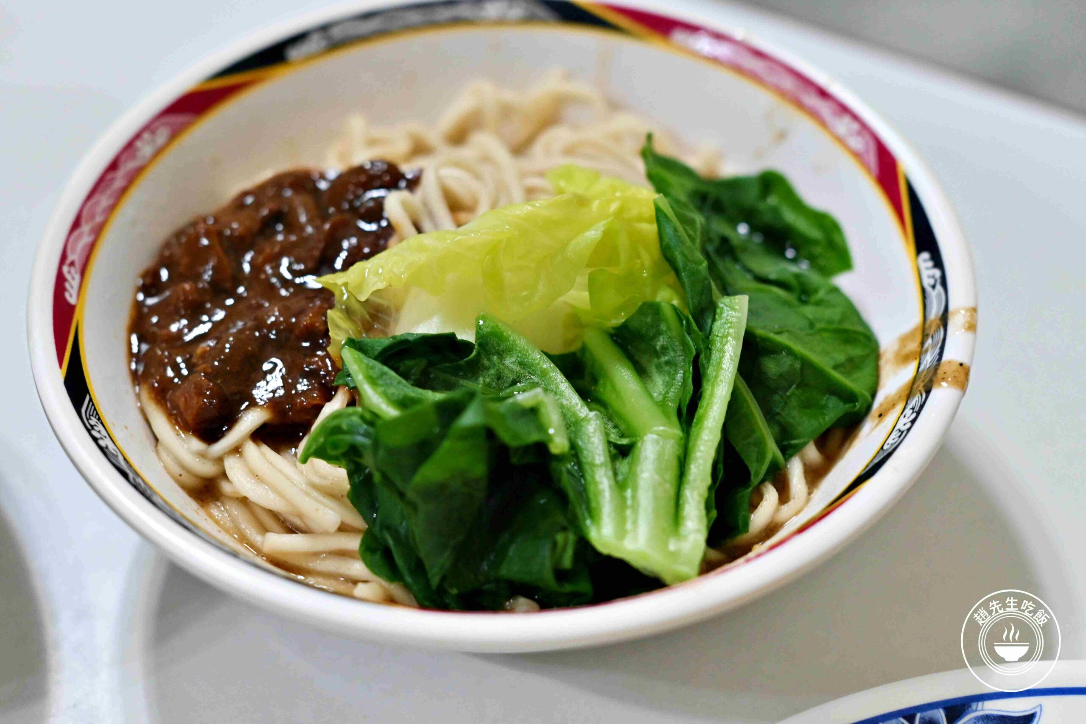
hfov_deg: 27.0
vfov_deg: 18.2
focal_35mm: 75
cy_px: 362
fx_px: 2262
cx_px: 543
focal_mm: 50
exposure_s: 1/160
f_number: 3.2
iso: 1400
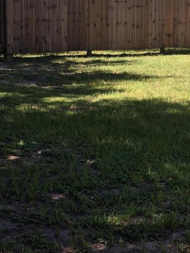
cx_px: 126
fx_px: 666
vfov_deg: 21.4
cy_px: 82
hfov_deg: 16.2
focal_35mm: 91
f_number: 2.2
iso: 25
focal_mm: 4.15
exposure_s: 1/587
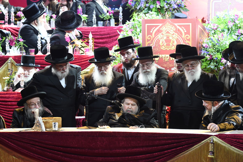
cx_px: 122
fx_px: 1755
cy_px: 81
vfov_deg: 5.3
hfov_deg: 7.9
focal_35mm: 260
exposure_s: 1/160
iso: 5000
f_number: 5.6
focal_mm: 260
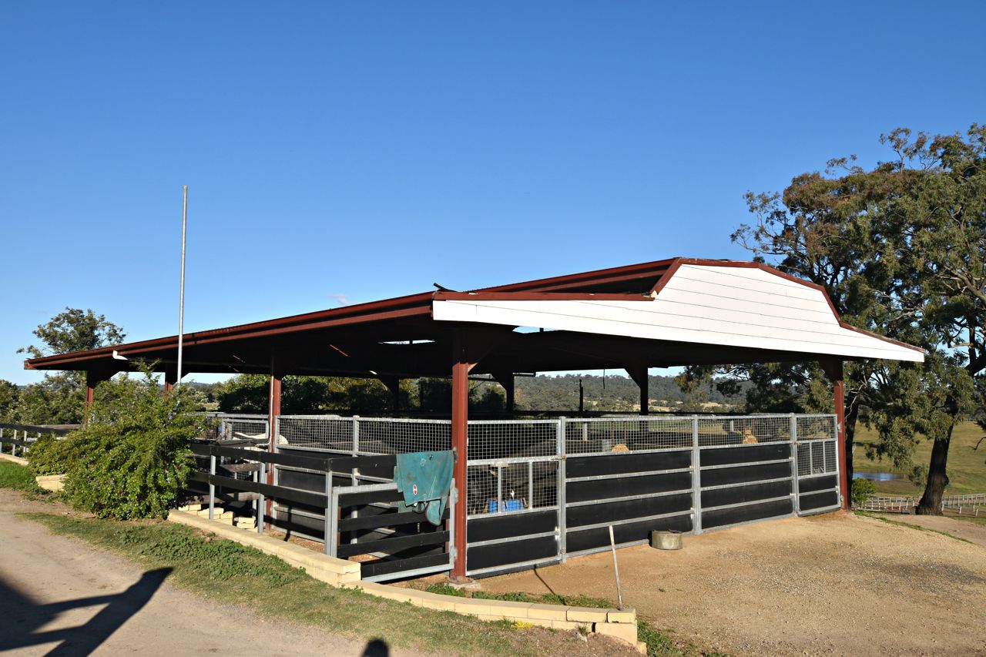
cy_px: 328
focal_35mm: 30
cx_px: 493
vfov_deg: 43.6
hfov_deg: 61.9
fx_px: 822
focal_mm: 20
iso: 100
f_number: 10
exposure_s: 1/200
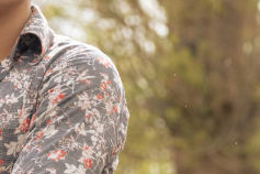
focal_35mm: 423
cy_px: 275
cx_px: 290
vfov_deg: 3.2
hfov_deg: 4.9
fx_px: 3055
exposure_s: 1/1600
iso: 400
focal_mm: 83.6
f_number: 4
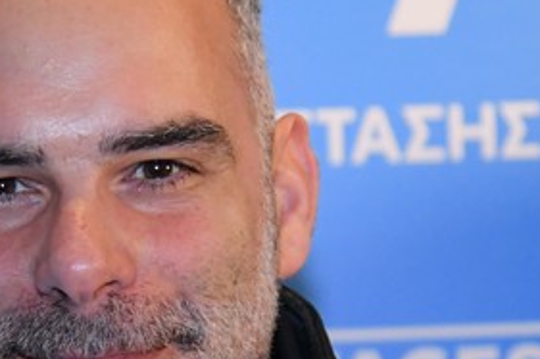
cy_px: 458
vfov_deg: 4.8
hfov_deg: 7.2
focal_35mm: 287
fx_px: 4302
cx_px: 63
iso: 4000
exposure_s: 1/250
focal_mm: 62
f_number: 4
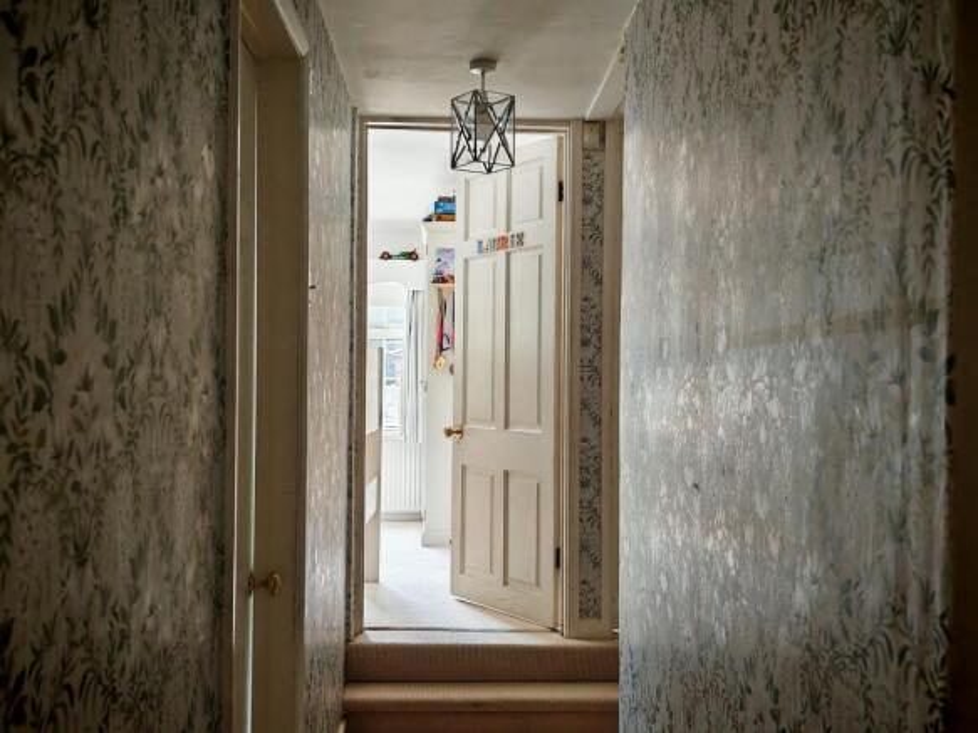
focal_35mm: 40
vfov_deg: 35.9
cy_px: 366
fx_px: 1130
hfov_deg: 46.8
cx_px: 489
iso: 80
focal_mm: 7.62
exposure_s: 1/100
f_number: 1.6
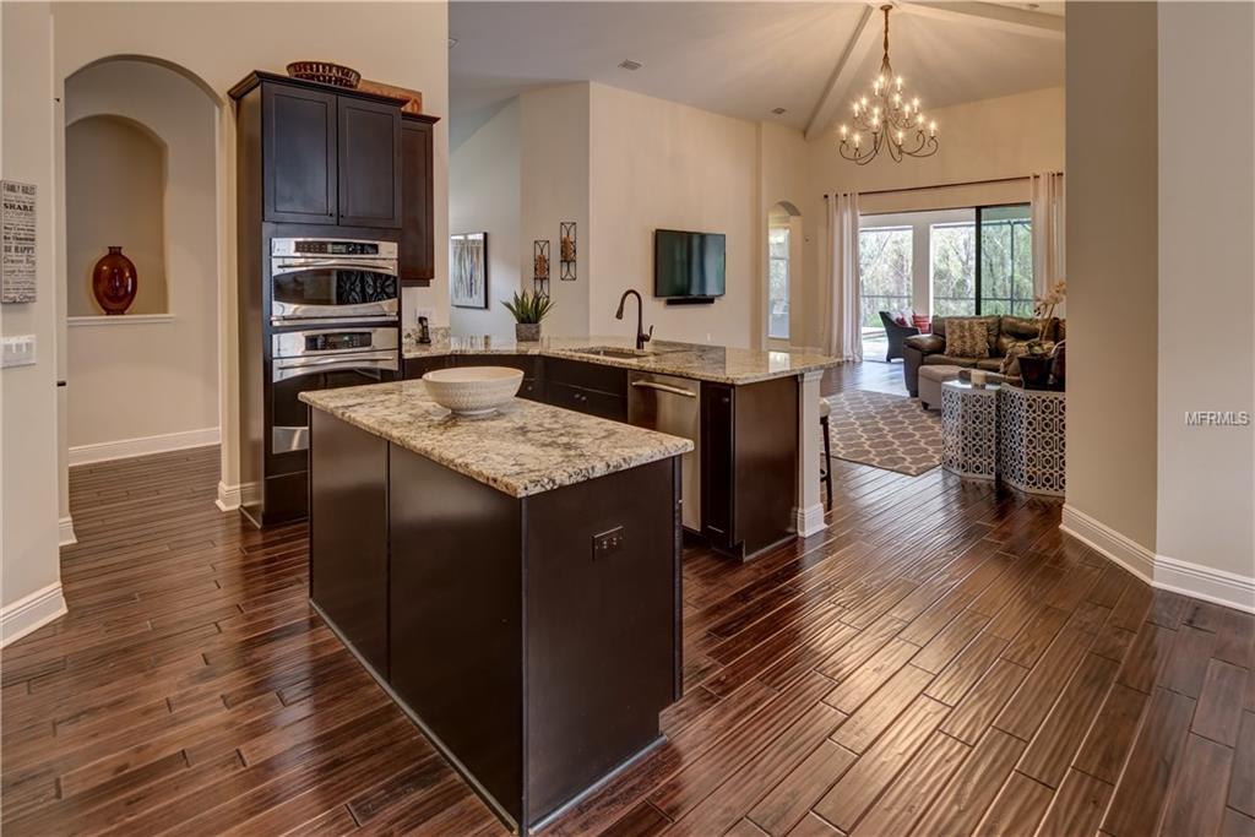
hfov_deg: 95.0
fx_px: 575
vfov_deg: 72.1
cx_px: 628
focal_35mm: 16
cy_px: 418
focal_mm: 11
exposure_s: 1/8
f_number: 11
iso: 200
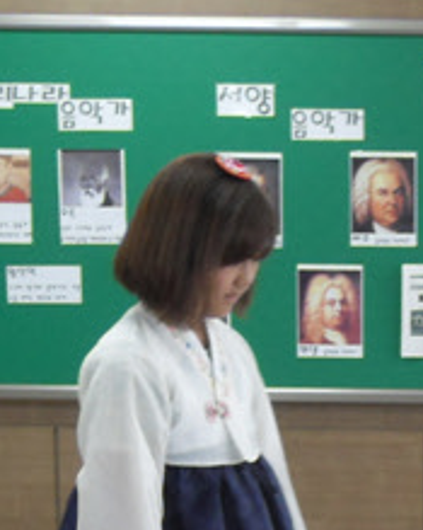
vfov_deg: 14.8
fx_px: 1957
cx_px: 534
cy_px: 678
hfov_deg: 12.0
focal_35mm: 125
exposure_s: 1/45
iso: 200
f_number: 3.2
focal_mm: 7.5
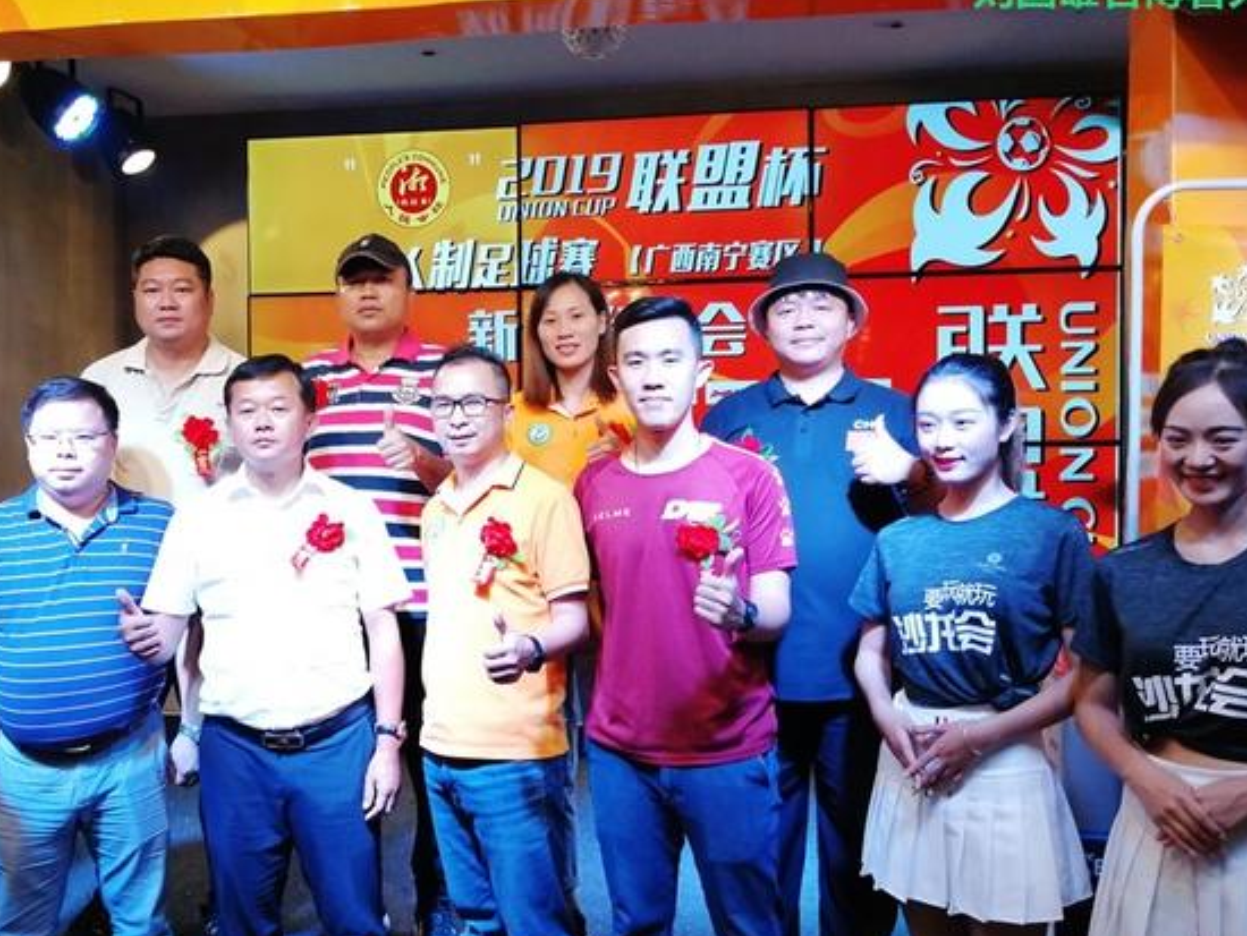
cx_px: 509
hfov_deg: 53.6
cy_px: 492
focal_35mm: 34
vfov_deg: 41.8
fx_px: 1225
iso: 200
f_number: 1.8
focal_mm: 3.64
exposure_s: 1/100
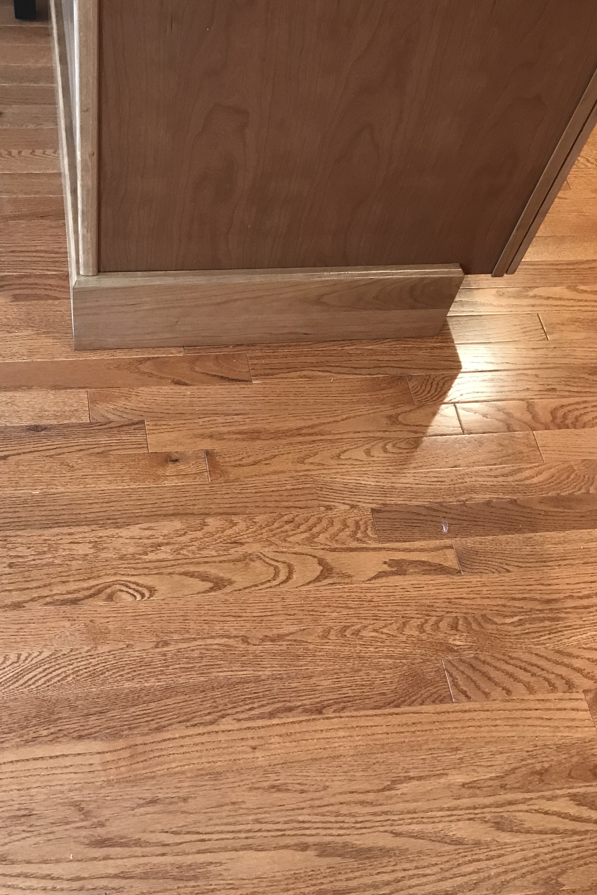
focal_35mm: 37
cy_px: 518
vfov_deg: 51.7
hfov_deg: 35.6
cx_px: 194
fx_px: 920
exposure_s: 1/15
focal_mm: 3.99
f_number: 1.8
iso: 50
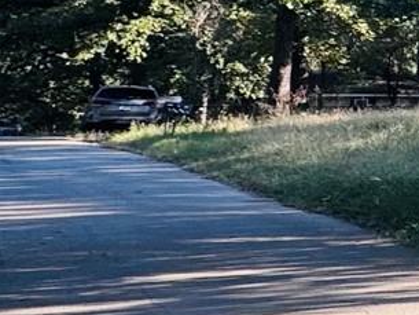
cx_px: 1164
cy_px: -69
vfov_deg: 15.2
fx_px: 1138
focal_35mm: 94
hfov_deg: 12.4
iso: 40
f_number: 2.2
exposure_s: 1/281
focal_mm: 2.22
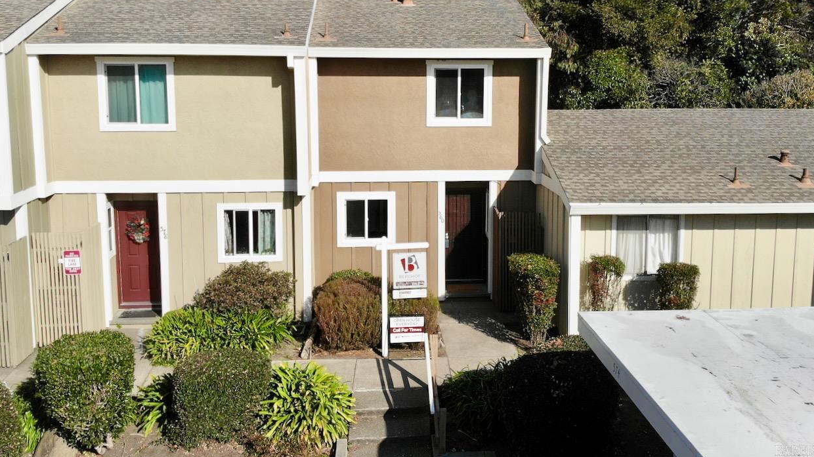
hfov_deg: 69.9
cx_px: 408
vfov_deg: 42.4
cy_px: 159
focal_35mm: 27
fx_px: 583
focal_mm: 4.5
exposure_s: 1/1265
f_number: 2.8
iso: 108
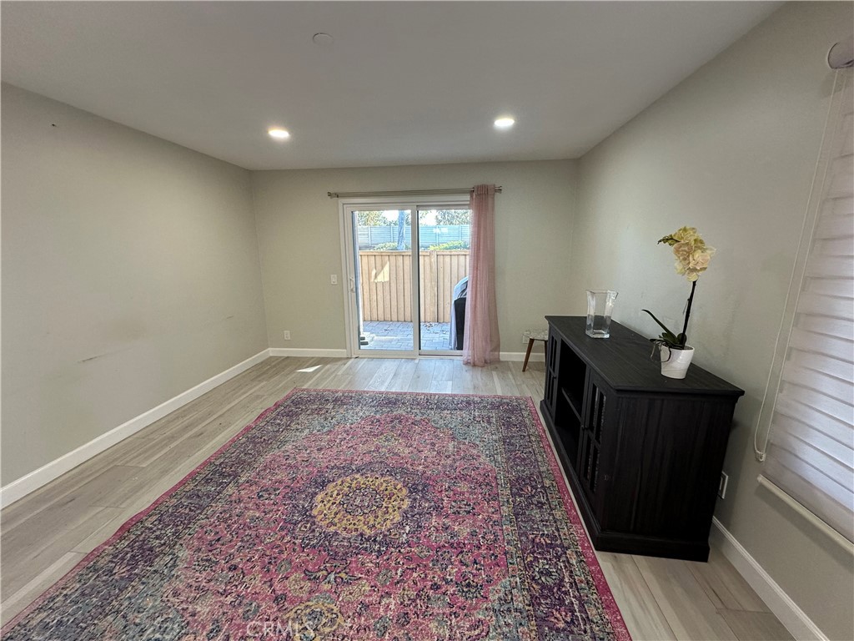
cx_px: 427
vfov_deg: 85.7
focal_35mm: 14
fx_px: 345
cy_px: 320
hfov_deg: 102.1
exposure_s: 1/120
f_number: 2.2
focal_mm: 2.22
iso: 160
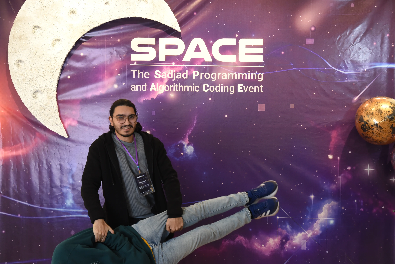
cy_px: 132
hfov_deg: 34.5
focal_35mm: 58
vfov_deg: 23.4
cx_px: 198
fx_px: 636
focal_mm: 58
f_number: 6.3
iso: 1600
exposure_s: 1/100
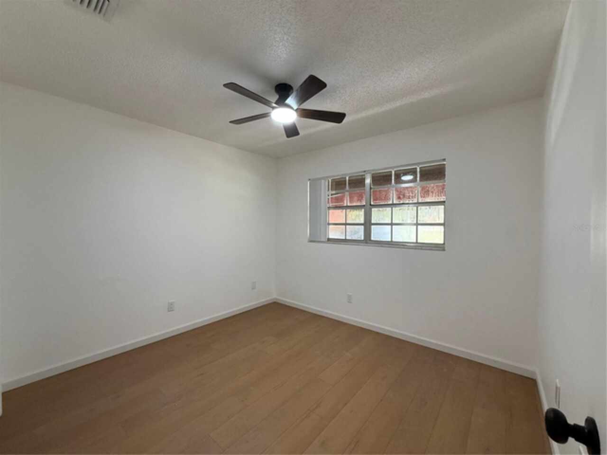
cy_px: 228
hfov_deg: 102.1
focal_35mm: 14
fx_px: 245
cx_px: 304
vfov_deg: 85.7
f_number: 2.2
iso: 250
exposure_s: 1/120
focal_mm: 2.22
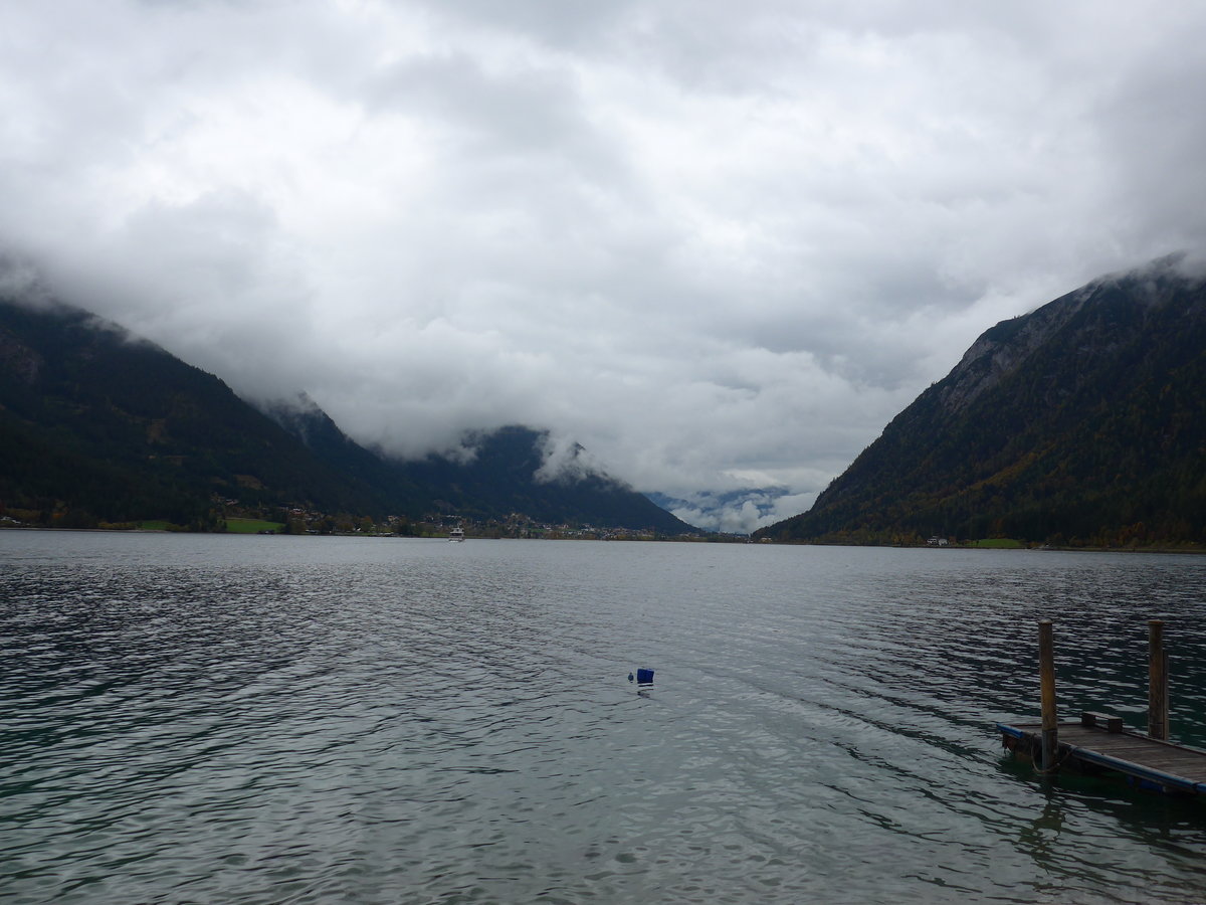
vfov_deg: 48.2
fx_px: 1010
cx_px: 603
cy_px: 452
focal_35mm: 29
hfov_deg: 61.7
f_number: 2.8
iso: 80
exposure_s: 1/1000
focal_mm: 6
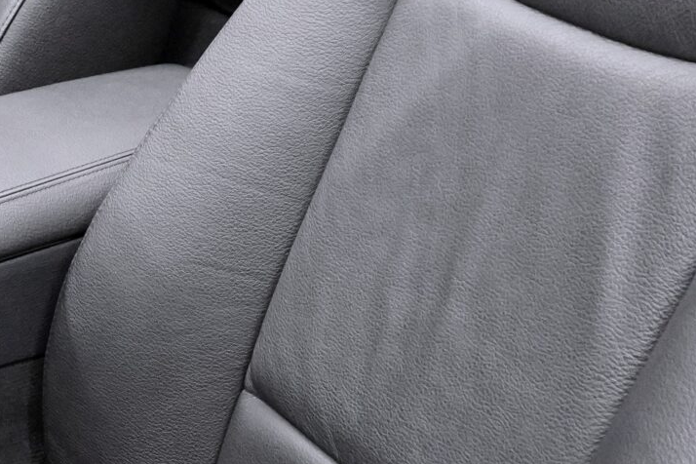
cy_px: 495
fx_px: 1663
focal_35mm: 86
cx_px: 91
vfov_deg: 15.5
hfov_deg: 23.1
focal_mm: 16
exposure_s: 1/160
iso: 4000
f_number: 3.5
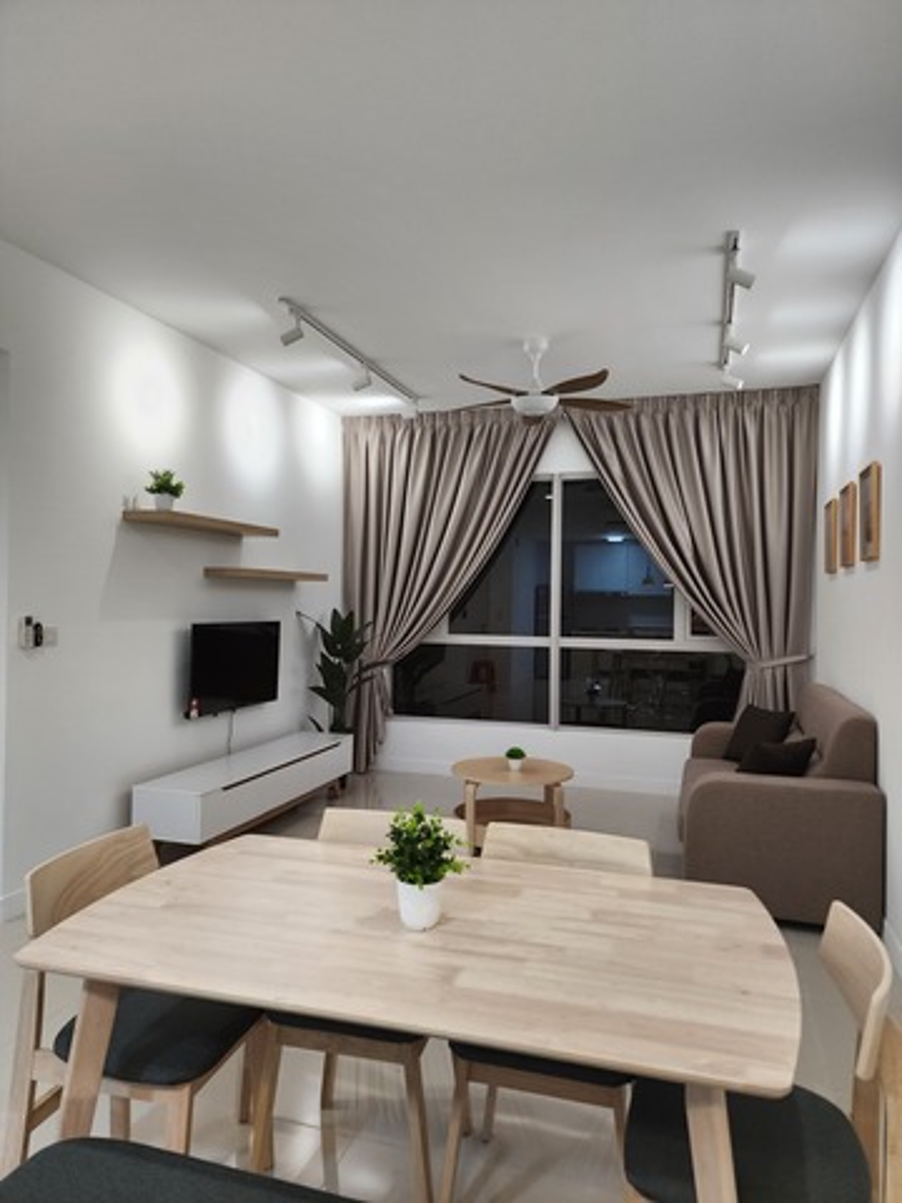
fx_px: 799
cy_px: 602
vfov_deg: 73.9
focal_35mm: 23
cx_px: 451
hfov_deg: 58.9
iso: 125
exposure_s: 1/100
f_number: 1.8
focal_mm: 6.4
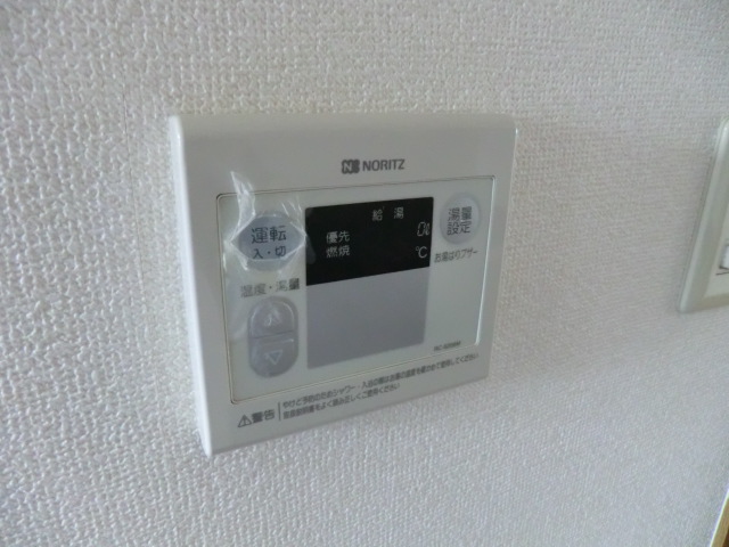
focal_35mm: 24
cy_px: 274
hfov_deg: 71.6
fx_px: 505
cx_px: 364
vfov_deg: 56.8
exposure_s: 1/40
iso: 800
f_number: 3.2
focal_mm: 4.3
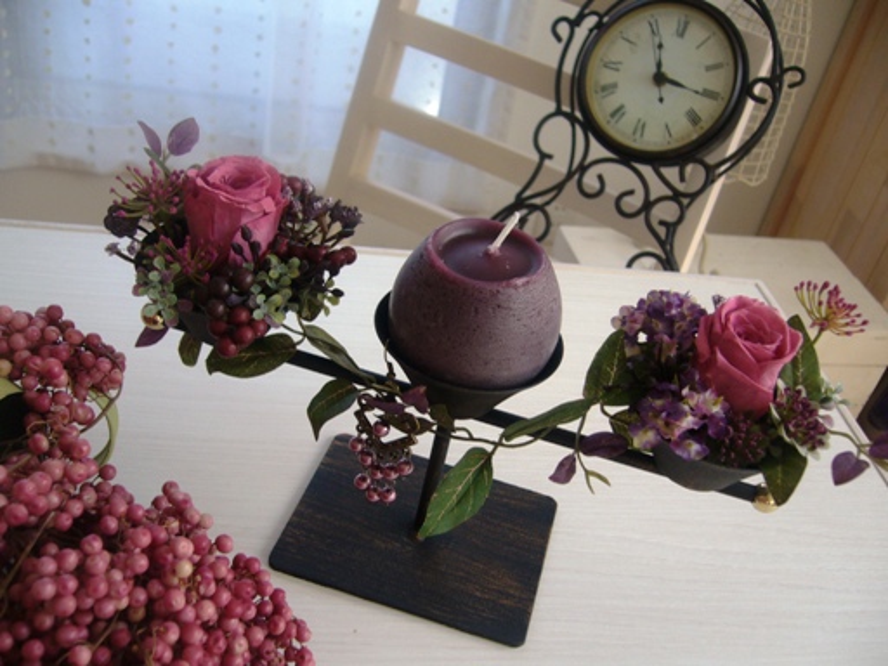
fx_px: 898
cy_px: 333
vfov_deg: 40.7
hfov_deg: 52.6
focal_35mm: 35
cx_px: 444
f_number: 2.8
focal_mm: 5.8
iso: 80
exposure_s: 1/50
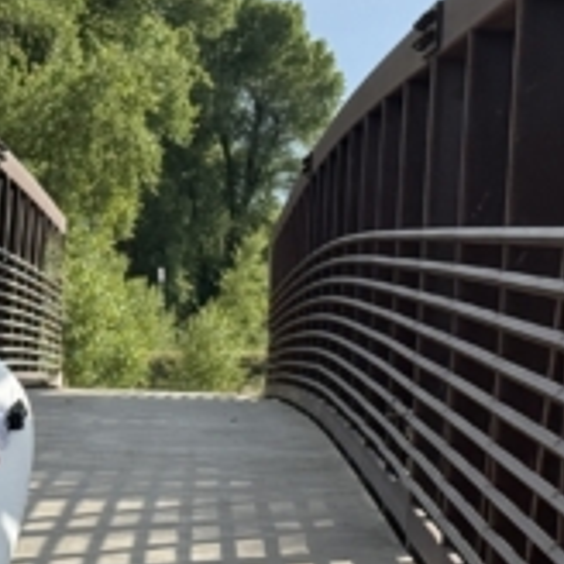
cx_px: -14
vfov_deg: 9.6
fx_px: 3336
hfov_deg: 9.6
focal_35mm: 181
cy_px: 449
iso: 100
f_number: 1.78
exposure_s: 1/3226
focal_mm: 6.76
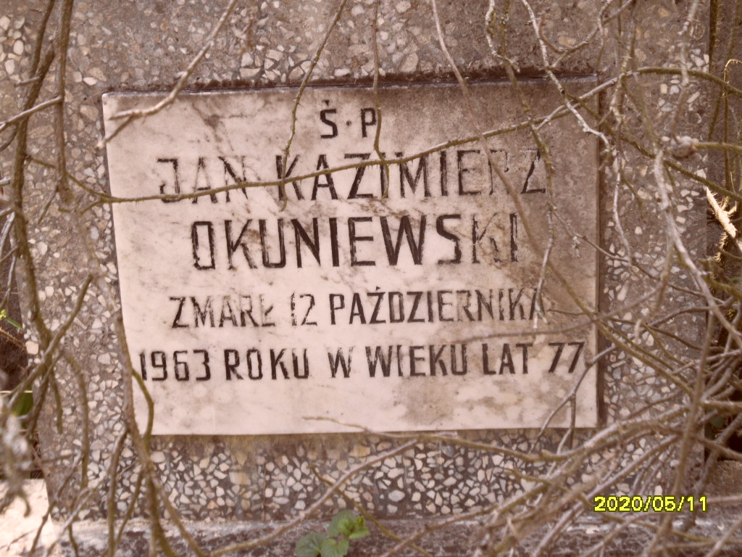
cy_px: 278
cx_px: 371
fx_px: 2144
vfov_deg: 14.8
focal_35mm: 100
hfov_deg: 19.6
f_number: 4.4
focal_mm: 16.3
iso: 100
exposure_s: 1/125
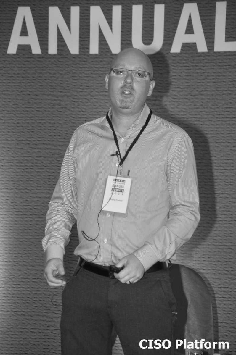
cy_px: 178
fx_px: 1553
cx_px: 118
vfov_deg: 13.1
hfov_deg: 8.7
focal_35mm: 158
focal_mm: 105
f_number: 5.6
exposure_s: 1/125
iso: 800
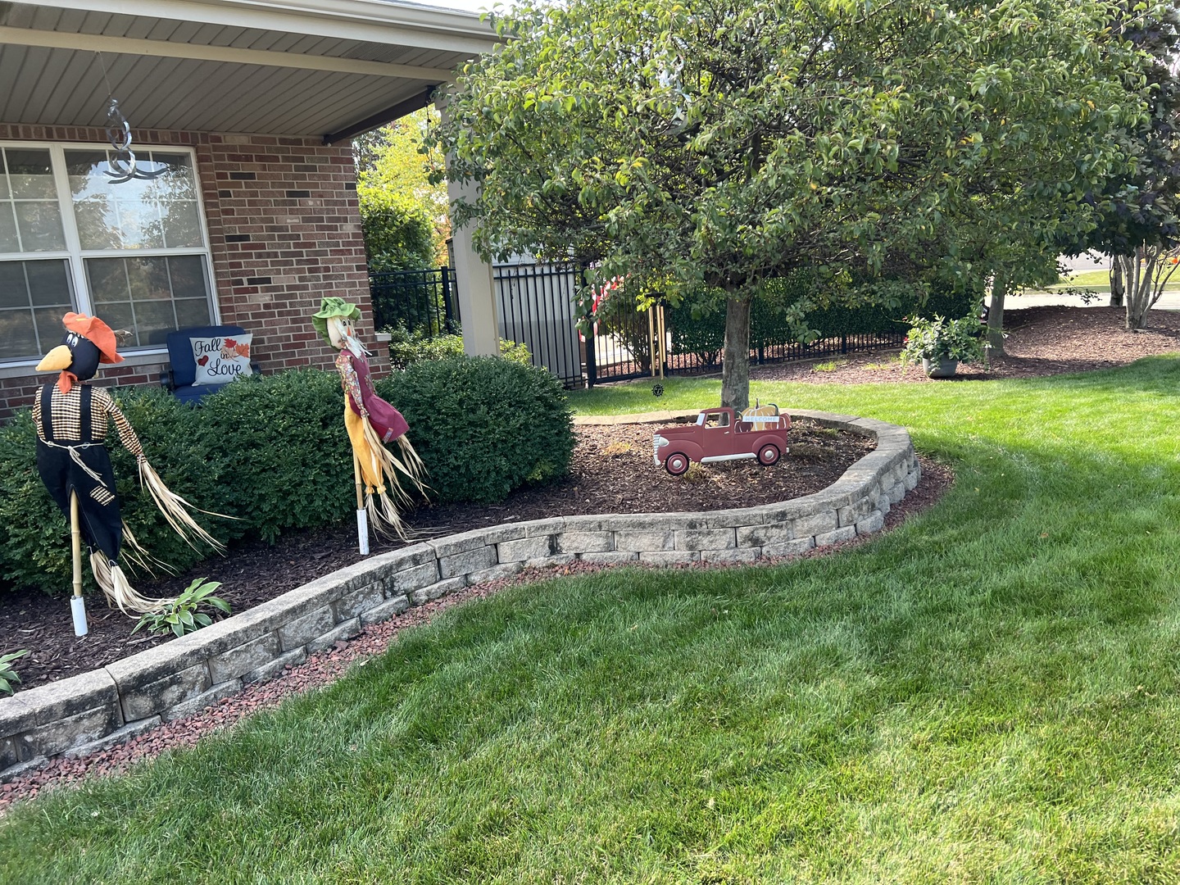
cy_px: 442
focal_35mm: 26
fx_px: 886
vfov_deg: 53.1
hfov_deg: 67.3
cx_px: 590
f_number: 1.5
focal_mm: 5.7
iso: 40
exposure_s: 1/267
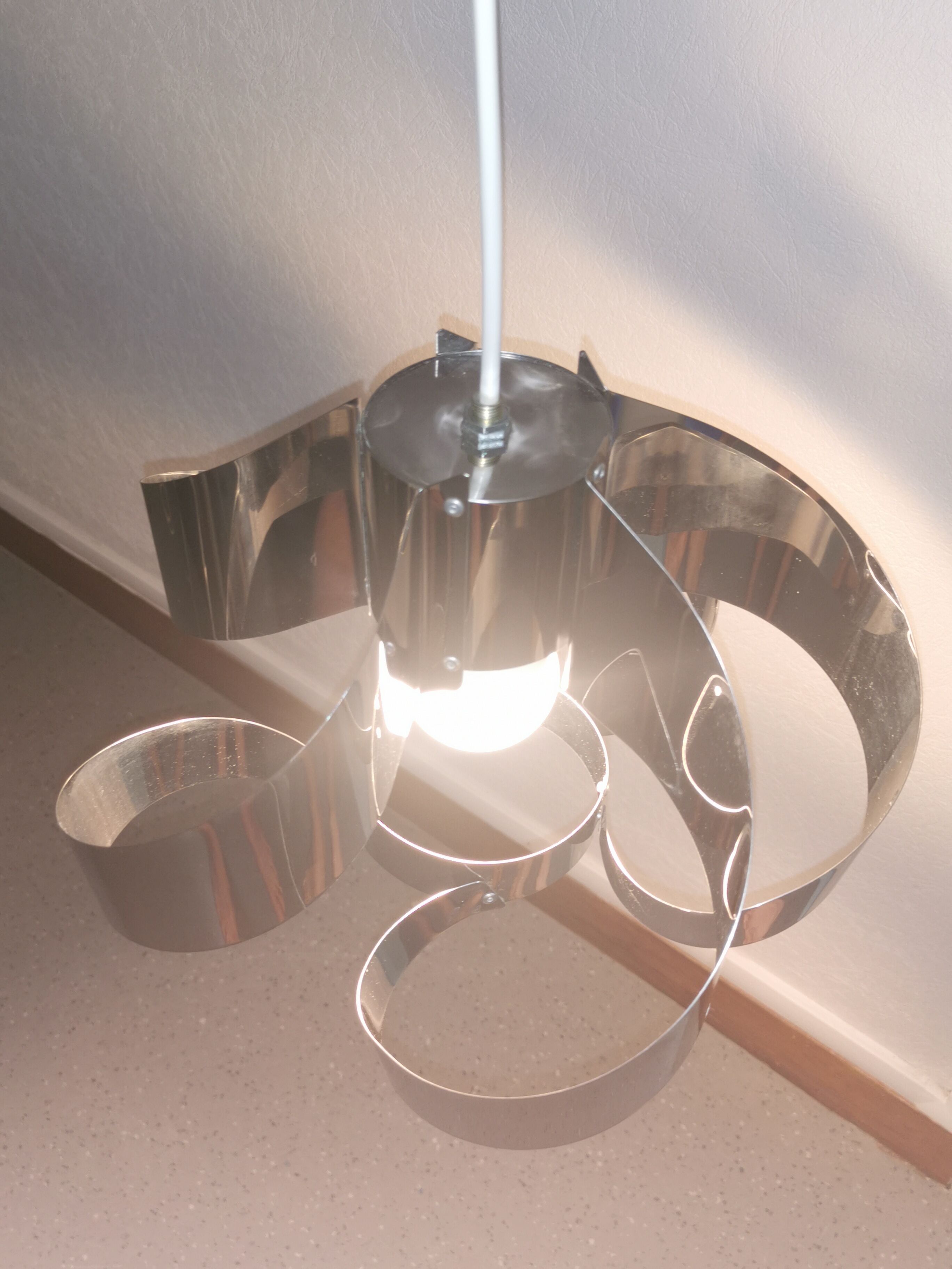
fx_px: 1283
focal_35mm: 35
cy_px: 634
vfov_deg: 52.6
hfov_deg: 40.7
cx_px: 476
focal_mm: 5.58
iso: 100
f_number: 1.8
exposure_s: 1/50
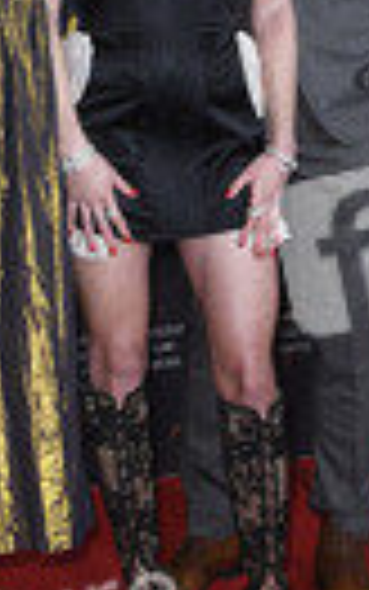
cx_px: 94
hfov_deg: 14.0
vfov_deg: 21.5
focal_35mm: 93
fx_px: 1495
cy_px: 5
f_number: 4
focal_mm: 30
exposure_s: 1/320
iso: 1250
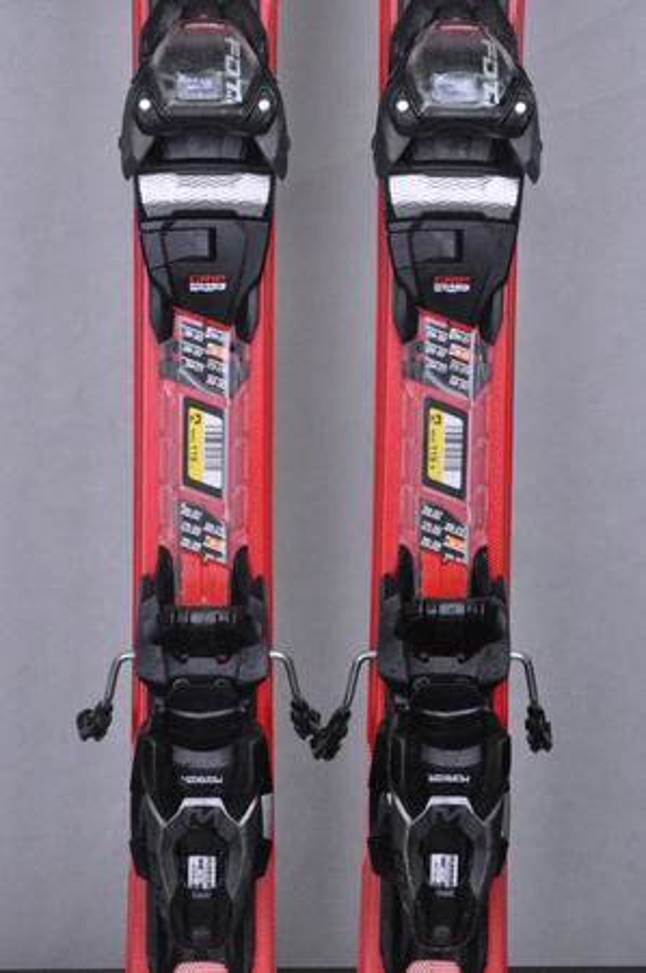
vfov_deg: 17.1
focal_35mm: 120
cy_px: 486
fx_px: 3237
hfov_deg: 11.4
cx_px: 323
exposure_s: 1/125
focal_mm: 80
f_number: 9.5
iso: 3200
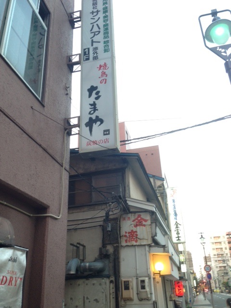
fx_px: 294
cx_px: 116
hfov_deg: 42.9
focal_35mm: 33
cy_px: 154
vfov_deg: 55.4
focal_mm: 4.13
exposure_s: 1/20
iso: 64
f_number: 2.4
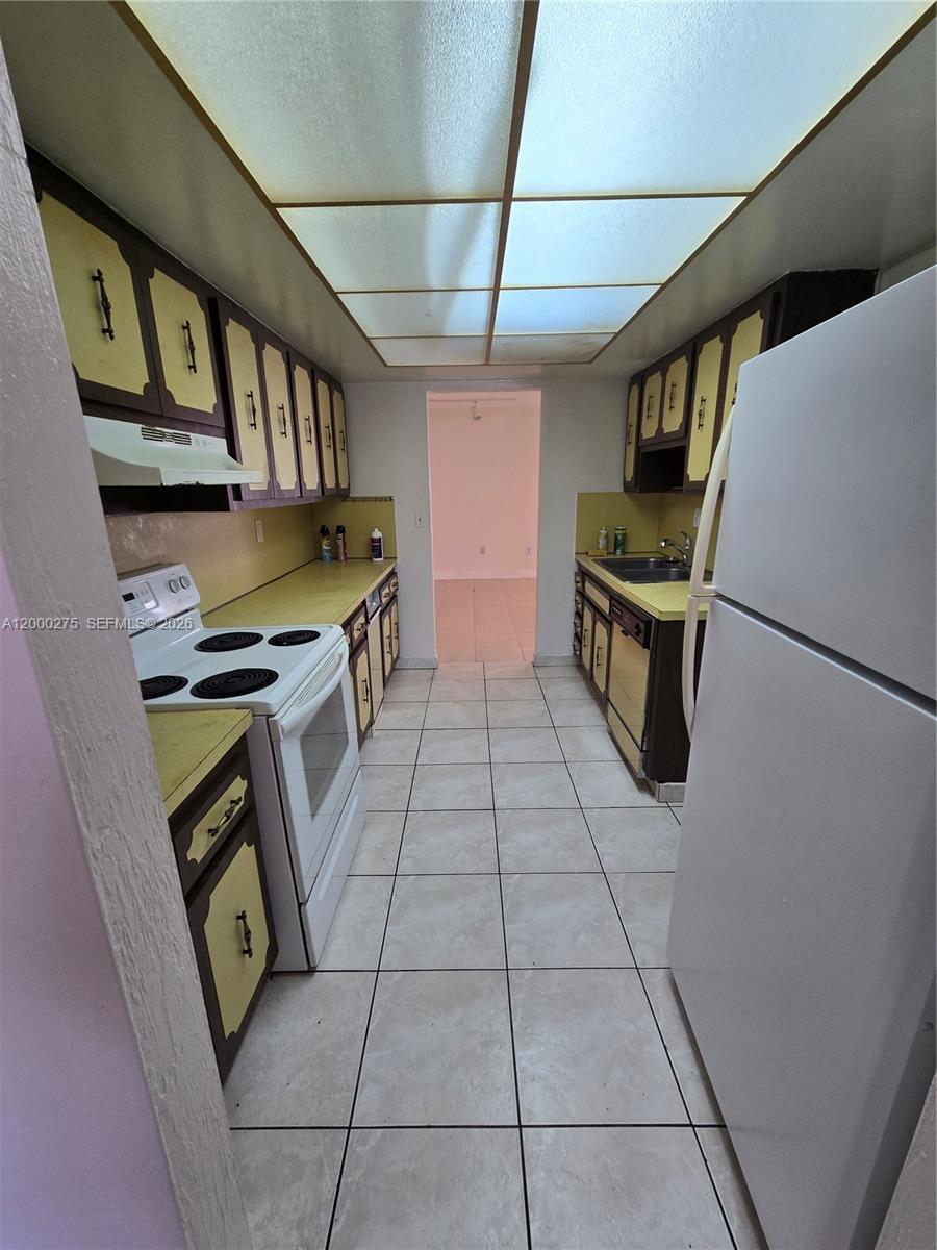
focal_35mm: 13
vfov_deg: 106.2
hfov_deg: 89.9
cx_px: 468
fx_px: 469
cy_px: 625
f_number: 2.2
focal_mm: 2.2
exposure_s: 1/60
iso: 80
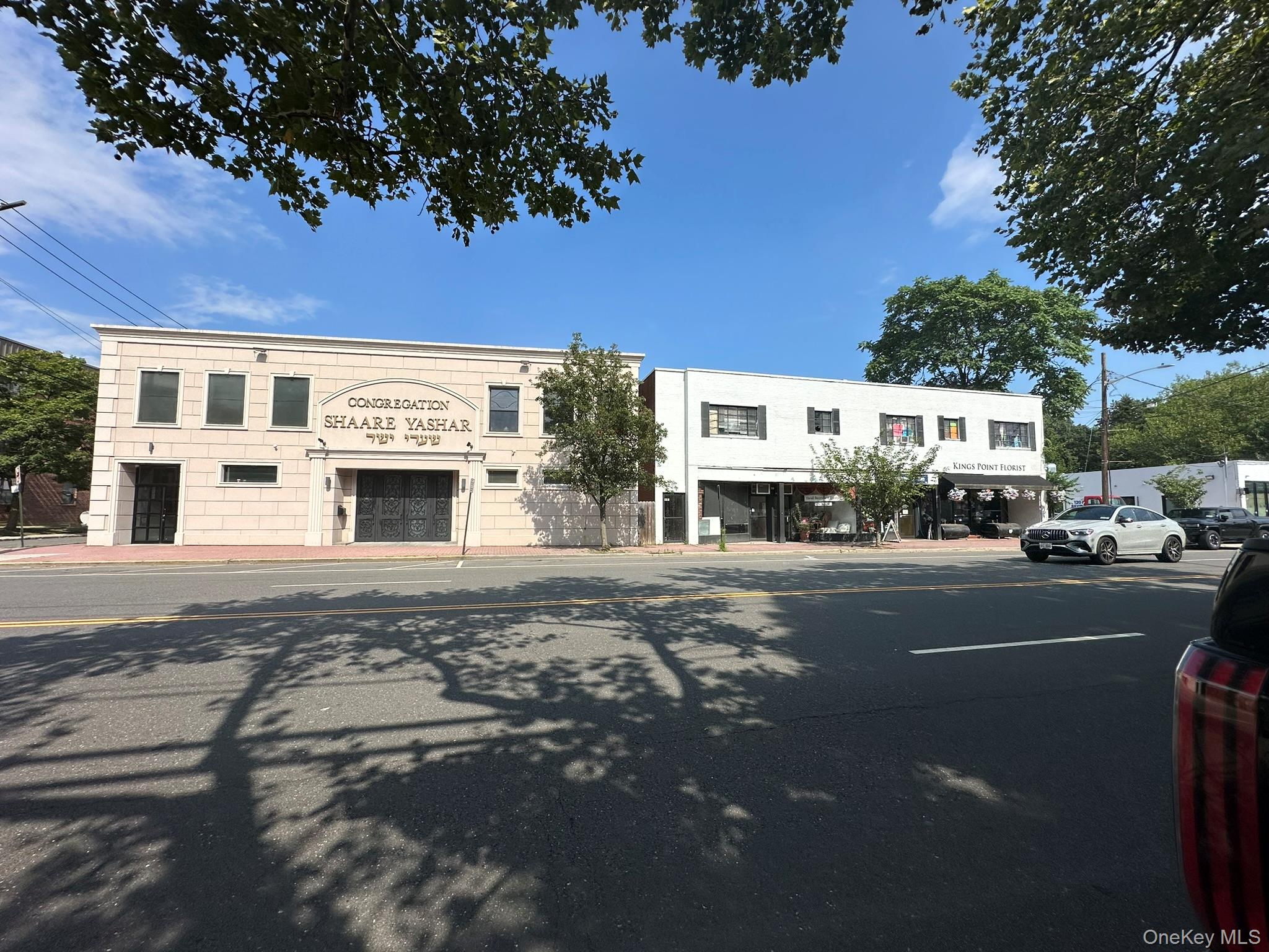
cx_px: 634
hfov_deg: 102.1
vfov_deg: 85.7
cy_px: 476
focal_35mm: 14
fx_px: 513
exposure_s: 1/2681
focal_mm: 2.22
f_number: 2.2
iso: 50
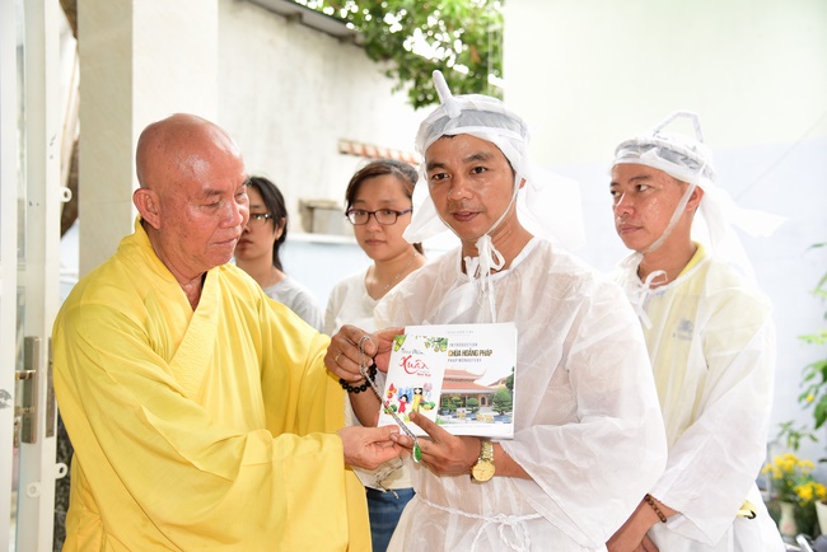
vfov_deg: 30.5
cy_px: 276
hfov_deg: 44.5
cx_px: 414
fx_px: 1011
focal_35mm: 44
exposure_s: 1/160
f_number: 4
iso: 400
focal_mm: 44
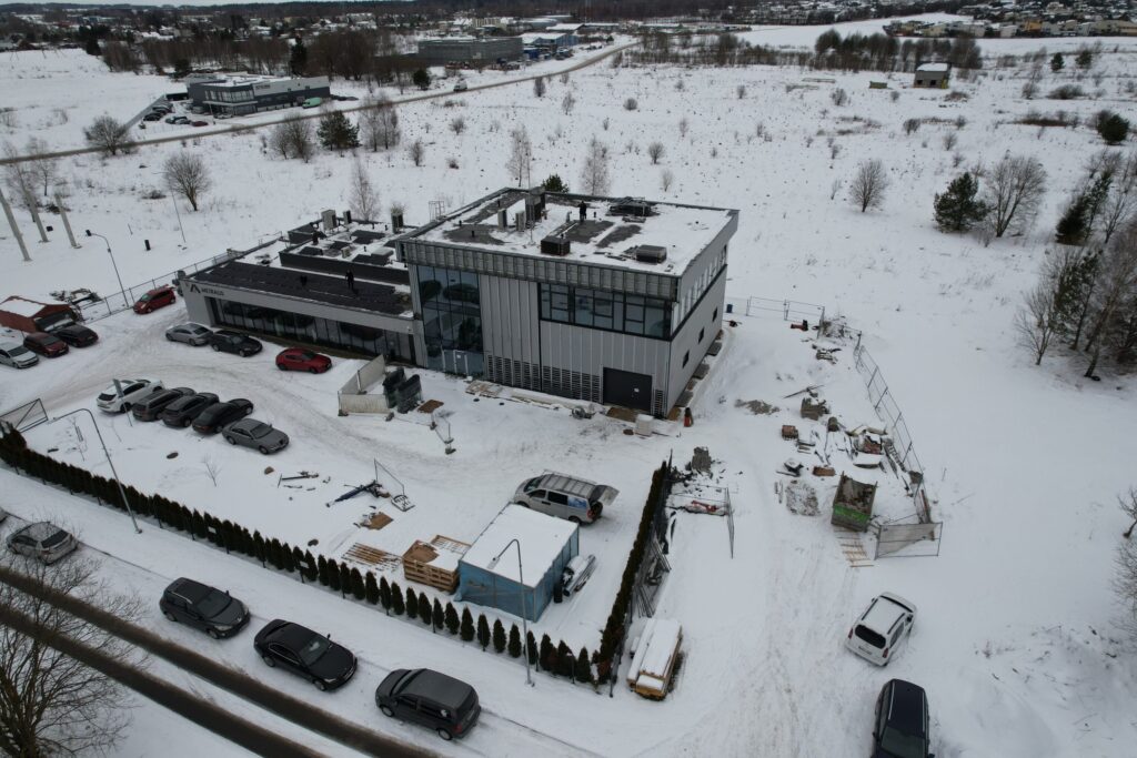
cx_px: 568
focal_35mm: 22
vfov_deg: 57.2
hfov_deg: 78.6
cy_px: 379
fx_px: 695
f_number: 2.8
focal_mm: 8.38
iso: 100
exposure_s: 1/1250
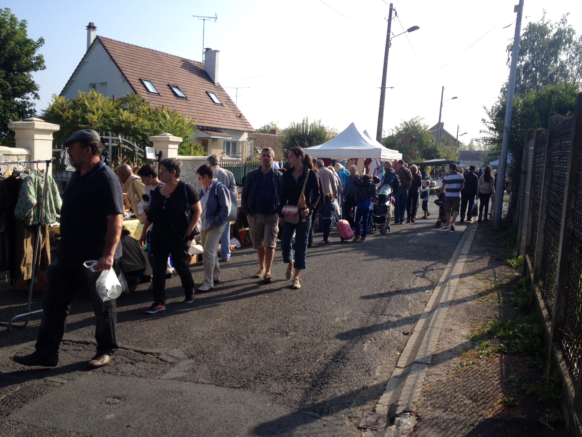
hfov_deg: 52.6
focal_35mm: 35
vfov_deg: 40.7
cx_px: 291
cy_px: 218
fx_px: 588
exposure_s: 1/1284
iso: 50
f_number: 2.4
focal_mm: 4.28
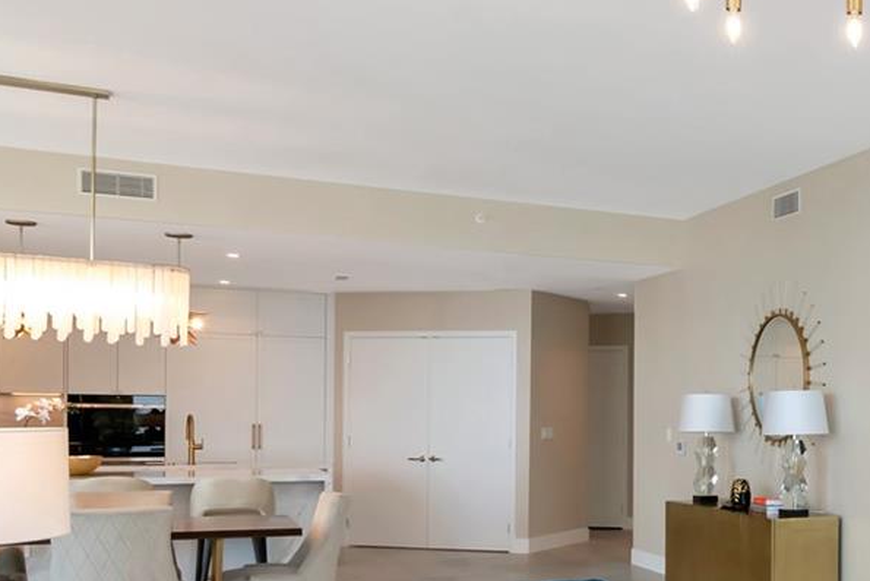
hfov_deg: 37.8
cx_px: 927
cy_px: 429
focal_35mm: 44
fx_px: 1072
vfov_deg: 29.9
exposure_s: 1/40
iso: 800
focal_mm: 11
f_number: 10
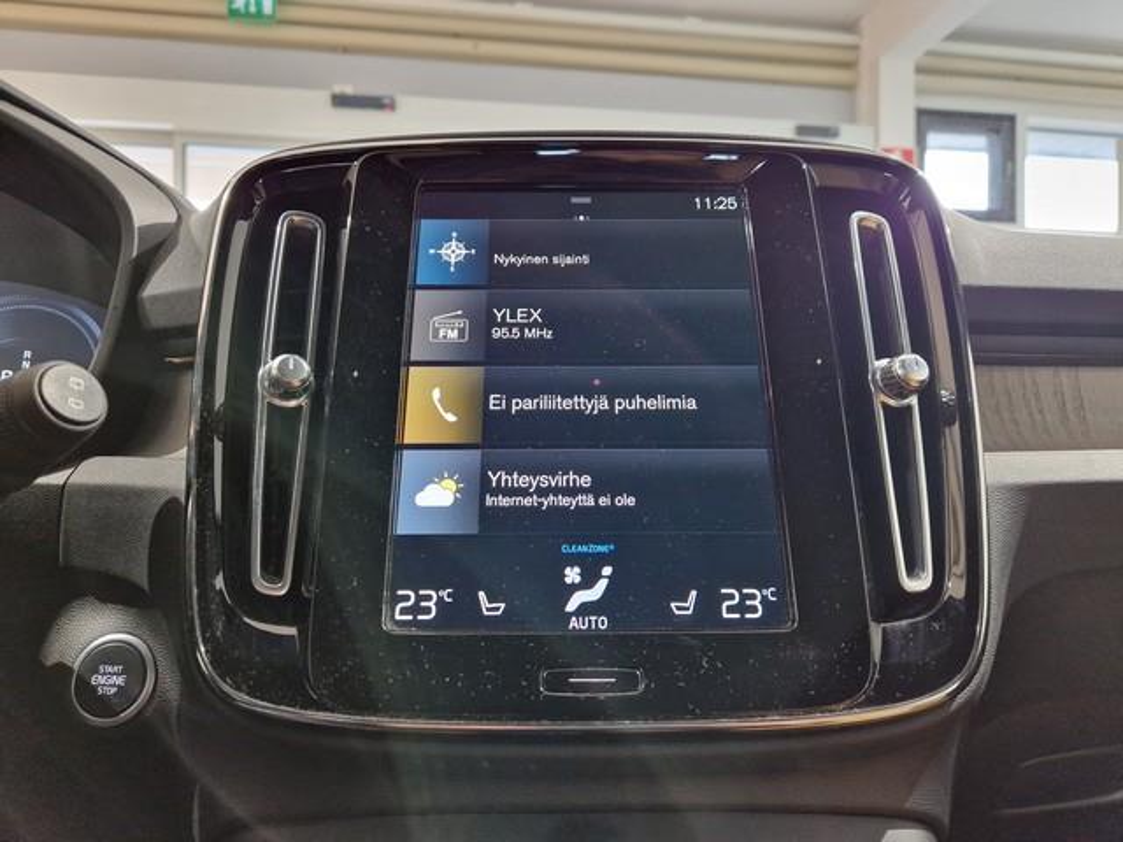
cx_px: 562
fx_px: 746
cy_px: 421
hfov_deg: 73.9
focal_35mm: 23
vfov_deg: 58.9
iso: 500
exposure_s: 1/50
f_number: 1.8
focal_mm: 5.4
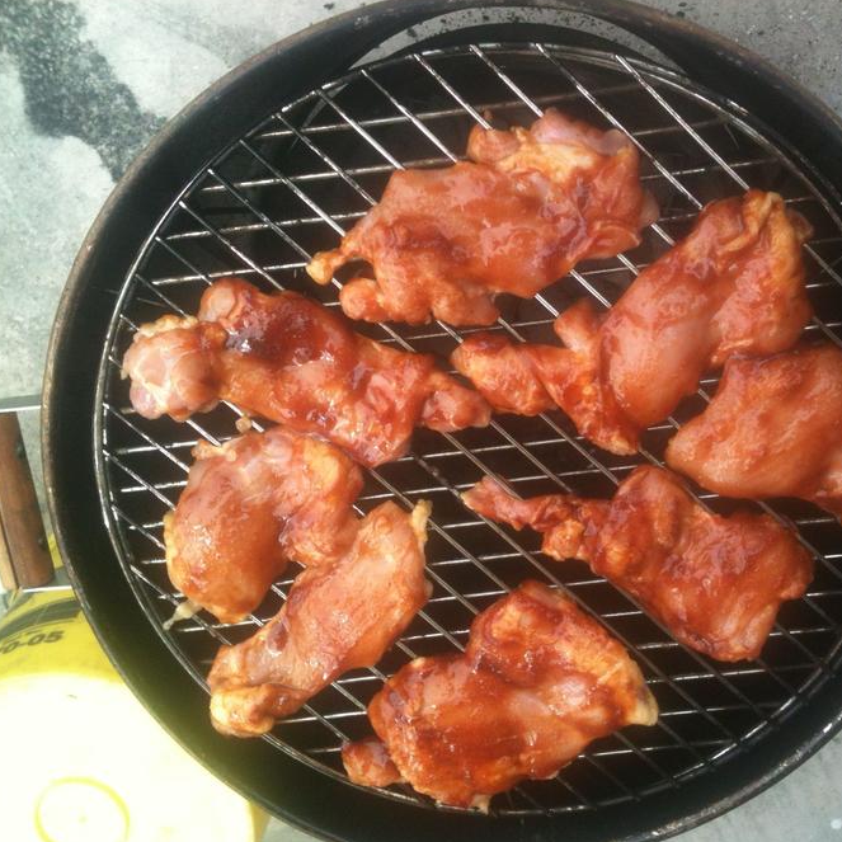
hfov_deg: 39.8
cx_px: 518
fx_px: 1156
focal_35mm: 42
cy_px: 422
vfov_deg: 40.0
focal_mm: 3.85
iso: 64
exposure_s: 1/240
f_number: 2.8
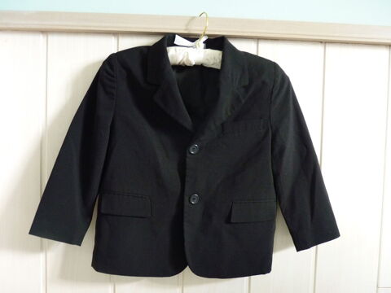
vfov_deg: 48.2
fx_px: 328
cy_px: 146
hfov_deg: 61.7
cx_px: 196
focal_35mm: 29
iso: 400
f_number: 2.8
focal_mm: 5.1
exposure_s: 1/5
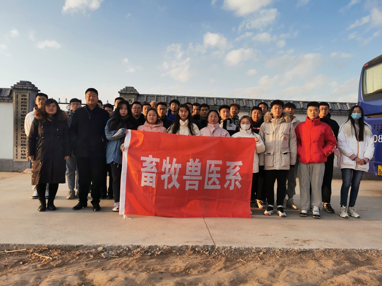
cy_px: 143
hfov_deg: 65.3
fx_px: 298
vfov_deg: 51.4
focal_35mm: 27
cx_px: 191
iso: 50
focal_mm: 5.56
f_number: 1.6
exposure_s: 1/1134
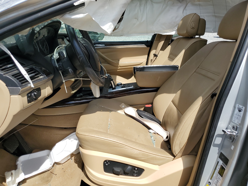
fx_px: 186
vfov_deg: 53.1
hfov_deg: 67.3
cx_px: 124
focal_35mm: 26
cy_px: 93
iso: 50
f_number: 1.5
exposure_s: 1/3333
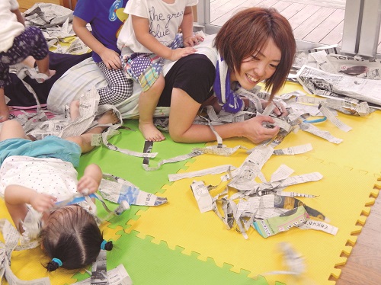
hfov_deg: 35.0
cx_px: 190
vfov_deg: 26.5
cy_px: 142
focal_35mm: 55
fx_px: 605
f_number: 3.8
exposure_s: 1/30
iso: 400
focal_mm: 9.7
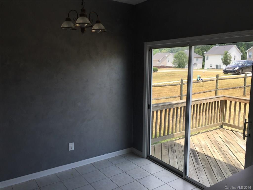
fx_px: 212
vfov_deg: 48.2
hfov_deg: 61.7
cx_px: 126
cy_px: 95
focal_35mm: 29
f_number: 2.2
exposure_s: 1/542
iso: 32
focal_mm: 4.15
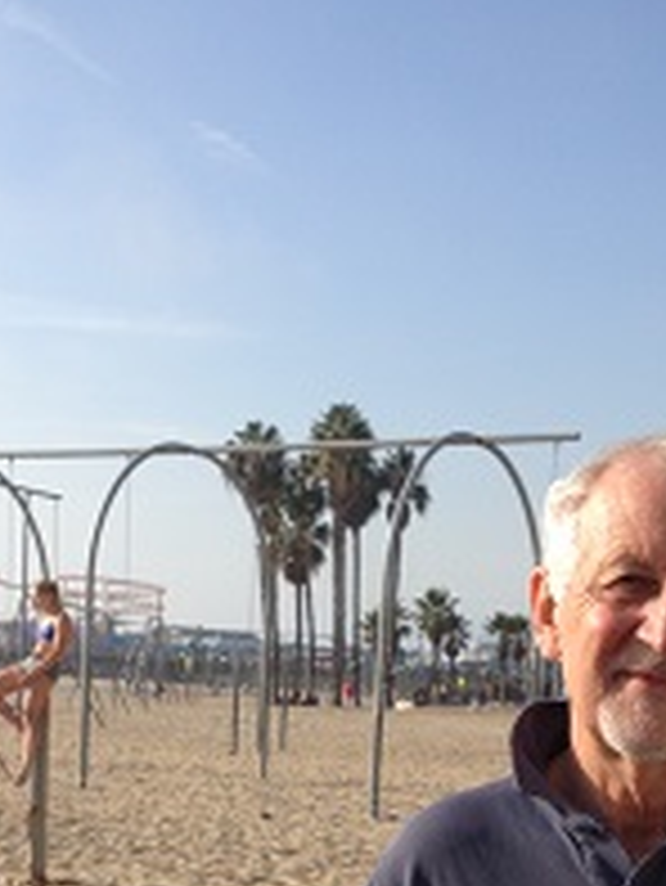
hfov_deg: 20.7
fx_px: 1819
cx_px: 288
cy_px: 805
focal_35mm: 71
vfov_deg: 26.4
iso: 50
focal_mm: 4.28
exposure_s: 1/1416
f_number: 2.4
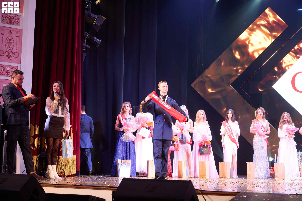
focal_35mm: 60
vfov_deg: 22.6
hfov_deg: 33.4
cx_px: 151
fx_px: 503
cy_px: 100
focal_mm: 60
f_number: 5.6
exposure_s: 1/160
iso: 1600
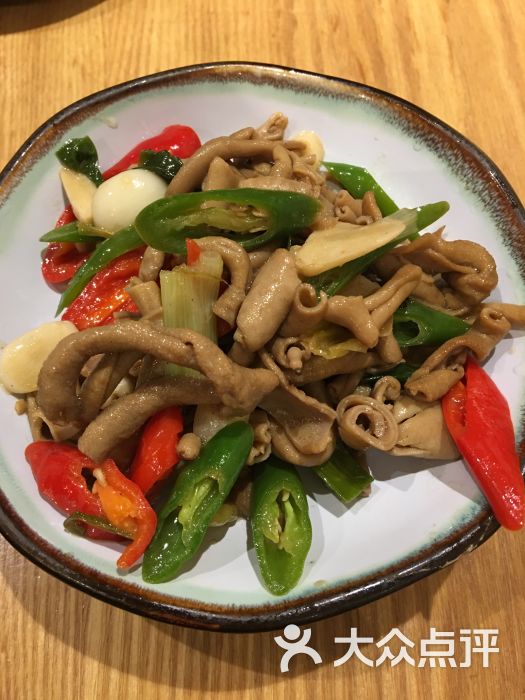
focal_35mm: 29
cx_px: 262
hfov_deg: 48.2
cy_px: 350
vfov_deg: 61.7
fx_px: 586
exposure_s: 1/17
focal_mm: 4.15
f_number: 2.2
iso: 80
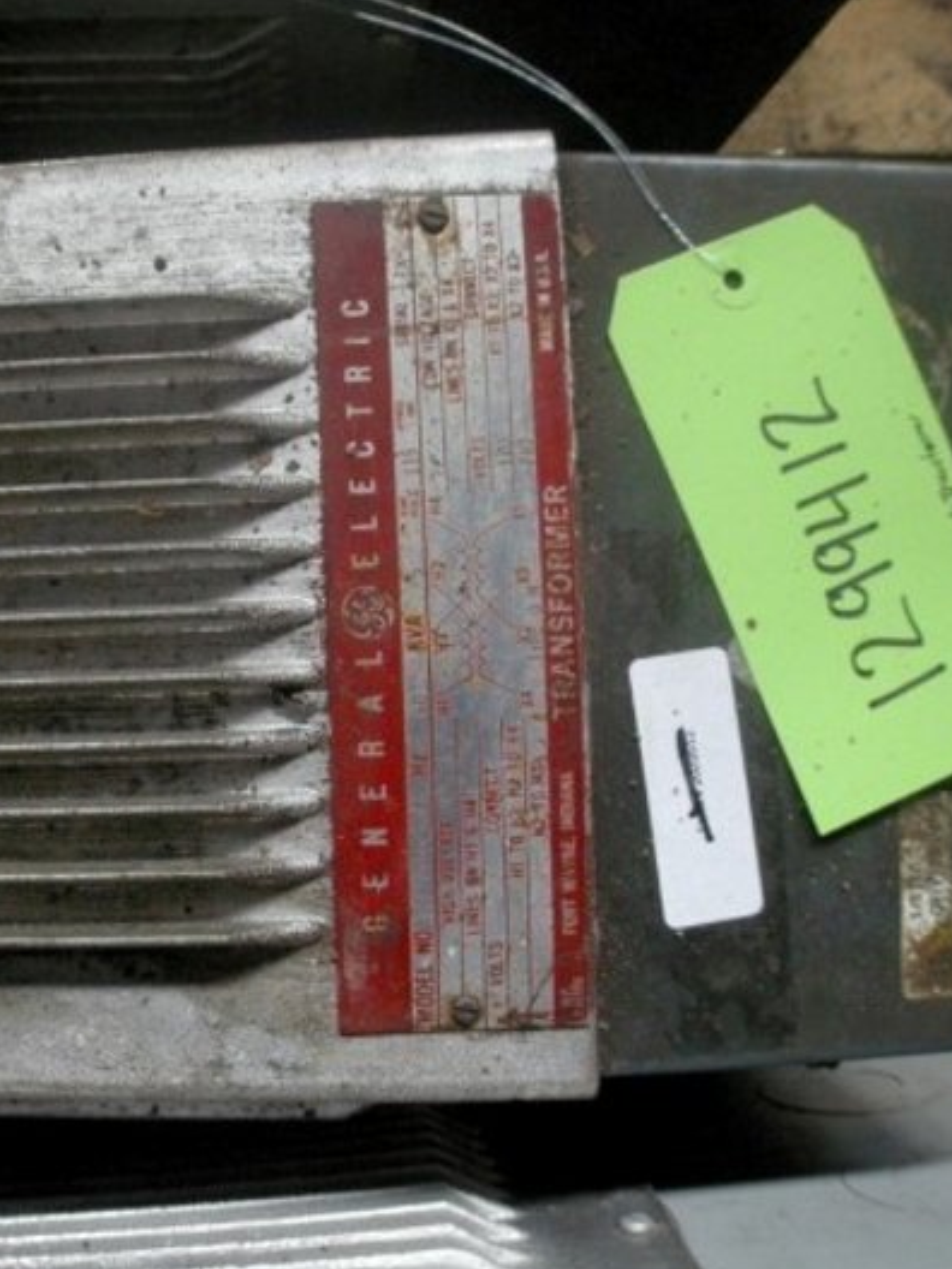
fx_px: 1943
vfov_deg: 36.2
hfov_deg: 27.4
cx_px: 325
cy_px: 675
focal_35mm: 53
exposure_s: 1/58.1
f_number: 2.7
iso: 400
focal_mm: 7.5
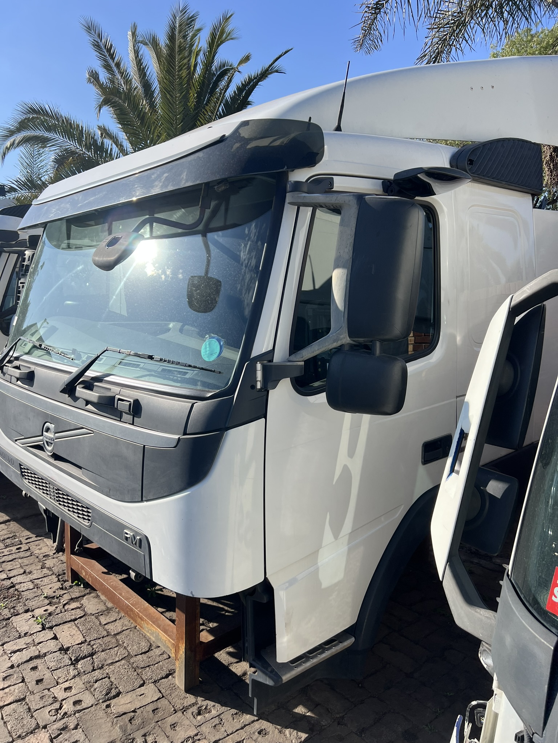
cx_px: 279
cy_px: 372
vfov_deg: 67.3
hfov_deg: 53.1
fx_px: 559
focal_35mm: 26
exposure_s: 1/2632
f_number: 1.5
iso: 50
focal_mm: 5.7
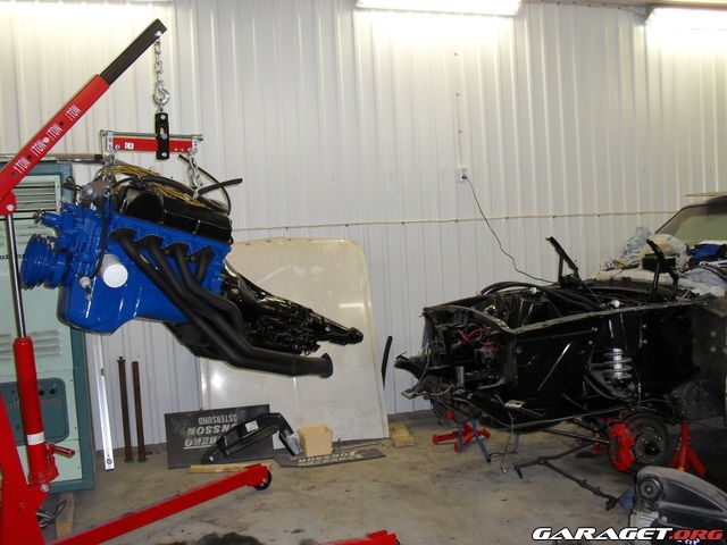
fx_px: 735
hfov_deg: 52.6
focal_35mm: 35
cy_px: 272
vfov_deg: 40.7
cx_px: 364
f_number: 3.2
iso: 200
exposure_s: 1/45
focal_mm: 6.3
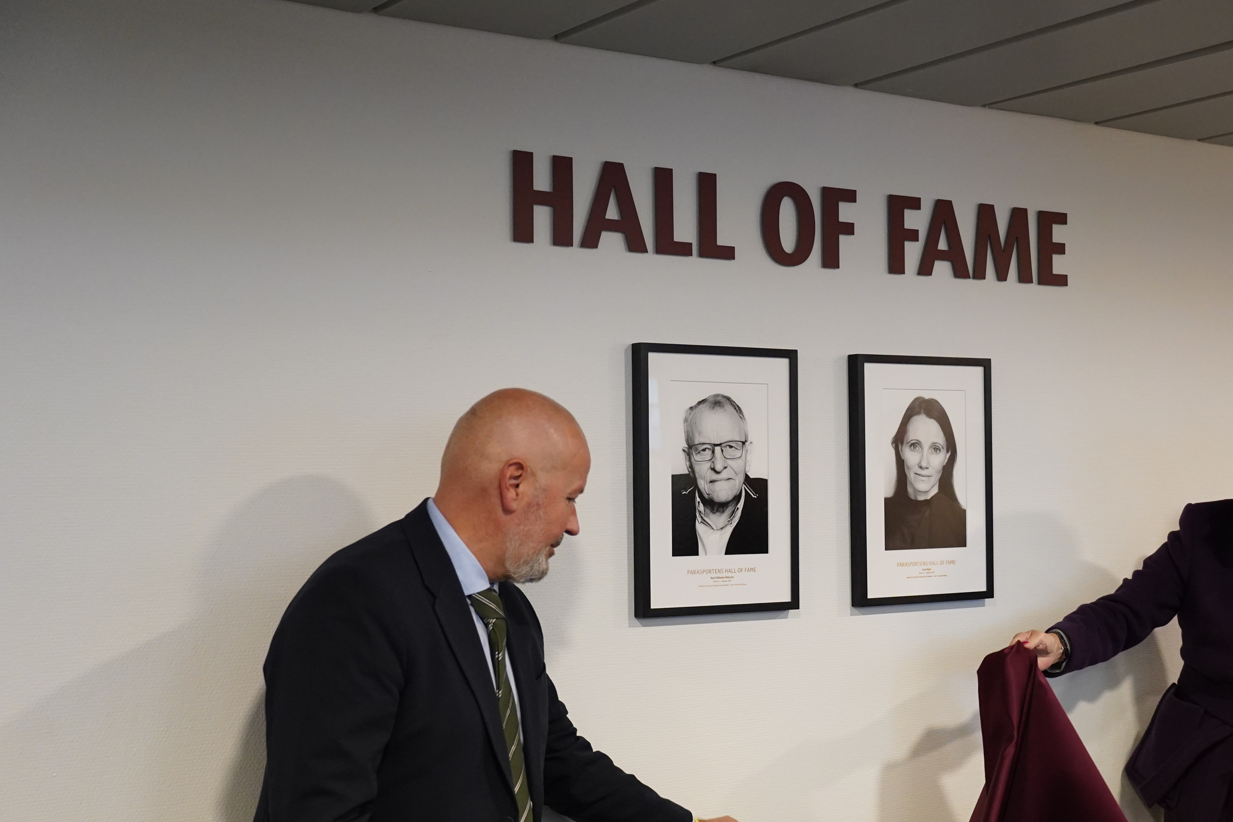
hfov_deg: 36.2
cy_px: 572
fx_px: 1849
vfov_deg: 24.9
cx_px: 899
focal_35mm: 54
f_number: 2.8
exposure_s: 1/160
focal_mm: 37
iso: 4000
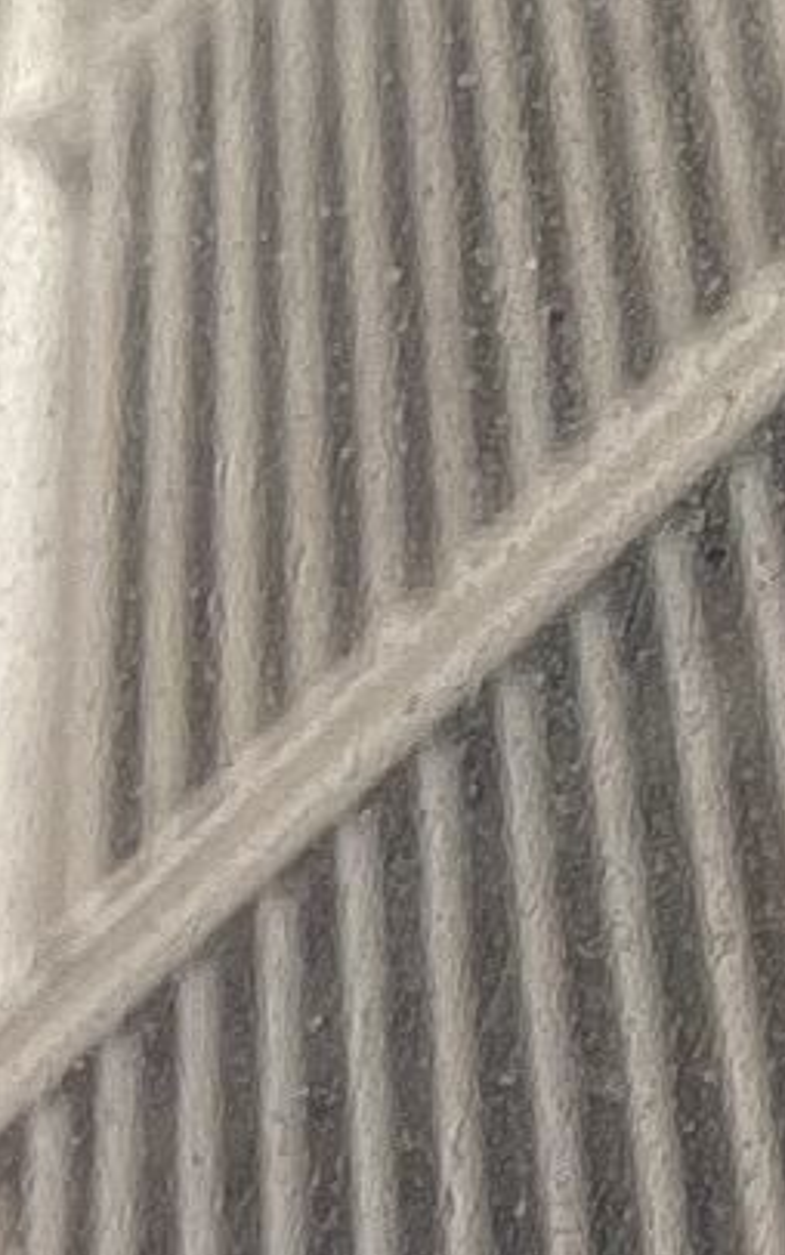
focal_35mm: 264
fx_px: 9030
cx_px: 3597
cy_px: -1910
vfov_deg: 7.4
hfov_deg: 4.4
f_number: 2.4
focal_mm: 3.3
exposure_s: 1/100
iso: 40
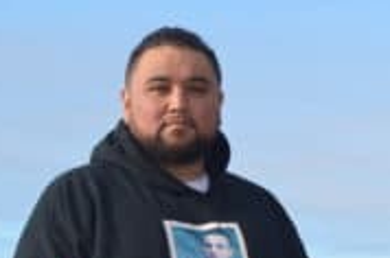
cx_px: 318
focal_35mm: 162
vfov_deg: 8.4
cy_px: 266
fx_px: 1752
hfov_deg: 12.6
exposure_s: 1/200
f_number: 8
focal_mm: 48
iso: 100
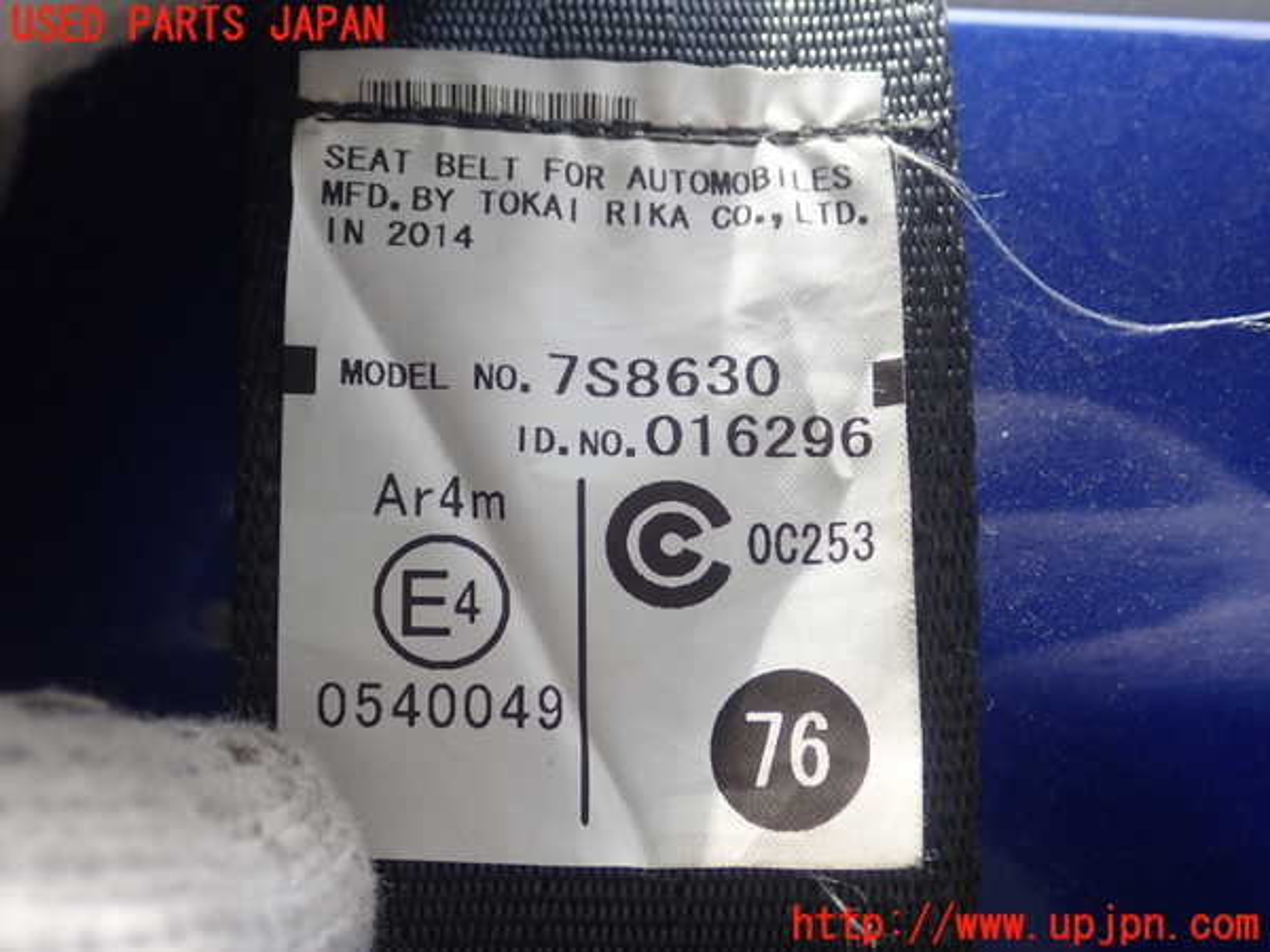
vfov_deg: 36.0
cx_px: 635
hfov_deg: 46.8
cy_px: 476
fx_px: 1468
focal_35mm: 40
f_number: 2.8
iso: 200
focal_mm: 7.34
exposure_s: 1/80
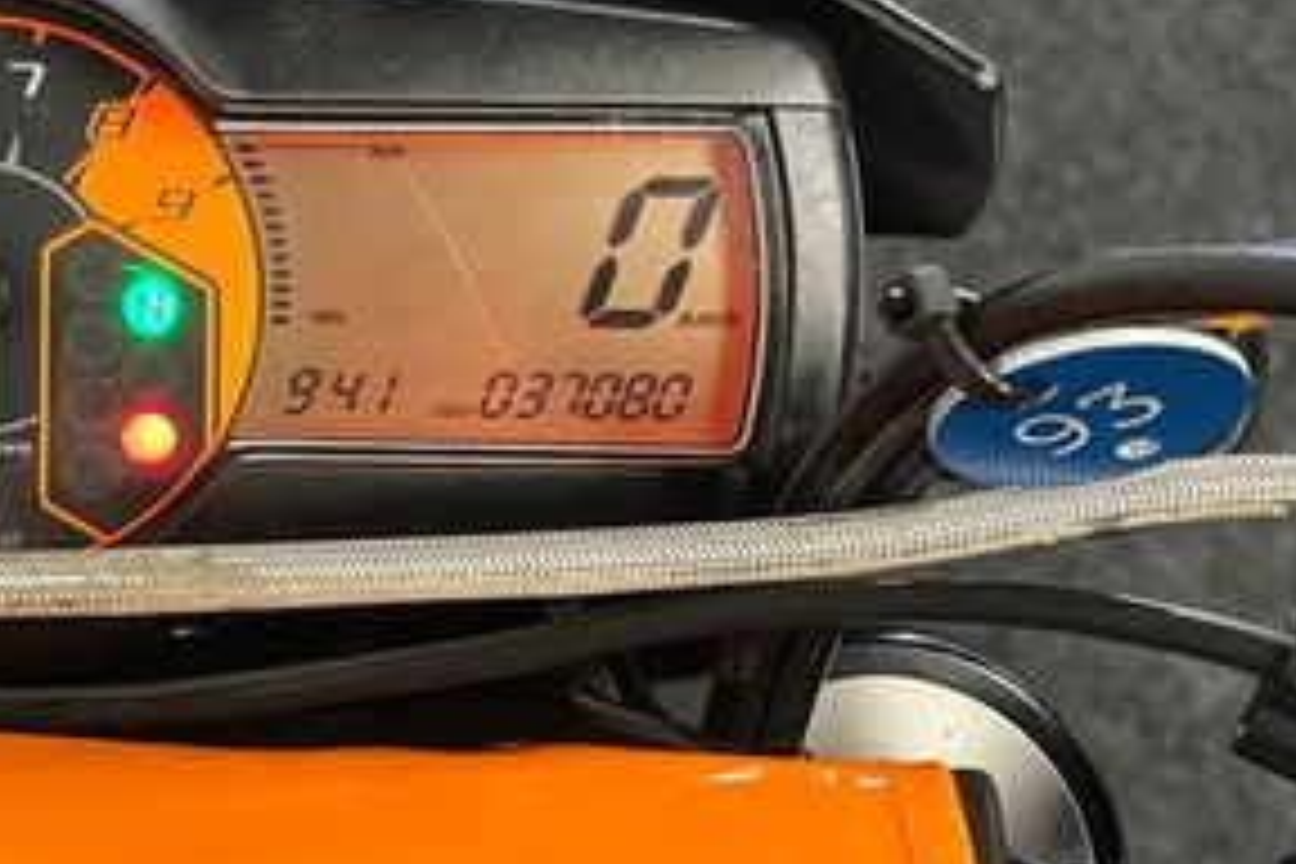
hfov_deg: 32.2
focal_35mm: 60
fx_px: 2160
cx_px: 194
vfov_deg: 22.6
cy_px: 342
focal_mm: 5.1
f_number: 1.6
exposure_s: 1/59
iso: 250
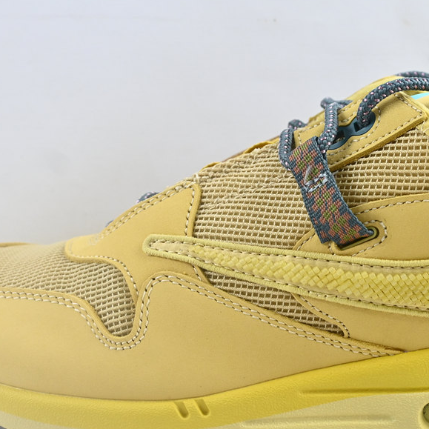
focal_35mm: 74
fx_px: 1038
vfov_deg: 23.4
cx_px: 322
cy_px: 226
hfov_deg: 23.1
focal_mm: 28
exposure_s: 1/125
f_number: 5
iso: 400
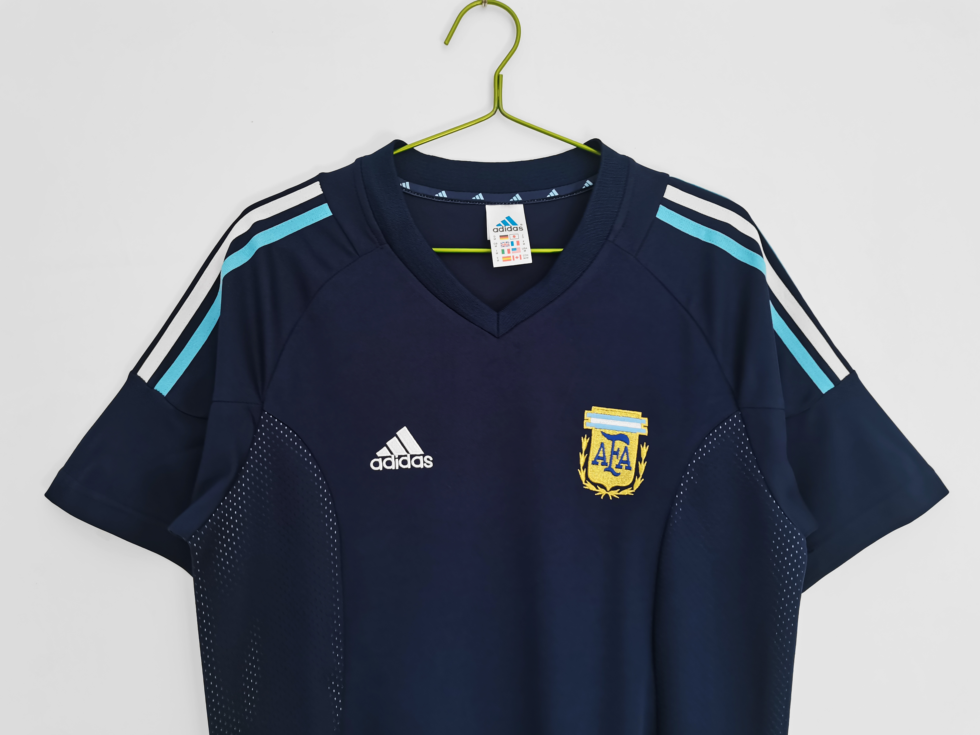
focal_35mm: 26
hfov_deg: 67.3
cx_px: 490
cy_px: 368
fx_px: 736
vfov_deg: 53.1
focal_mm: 5.58
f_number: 1.8
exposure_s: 1/120
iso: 160
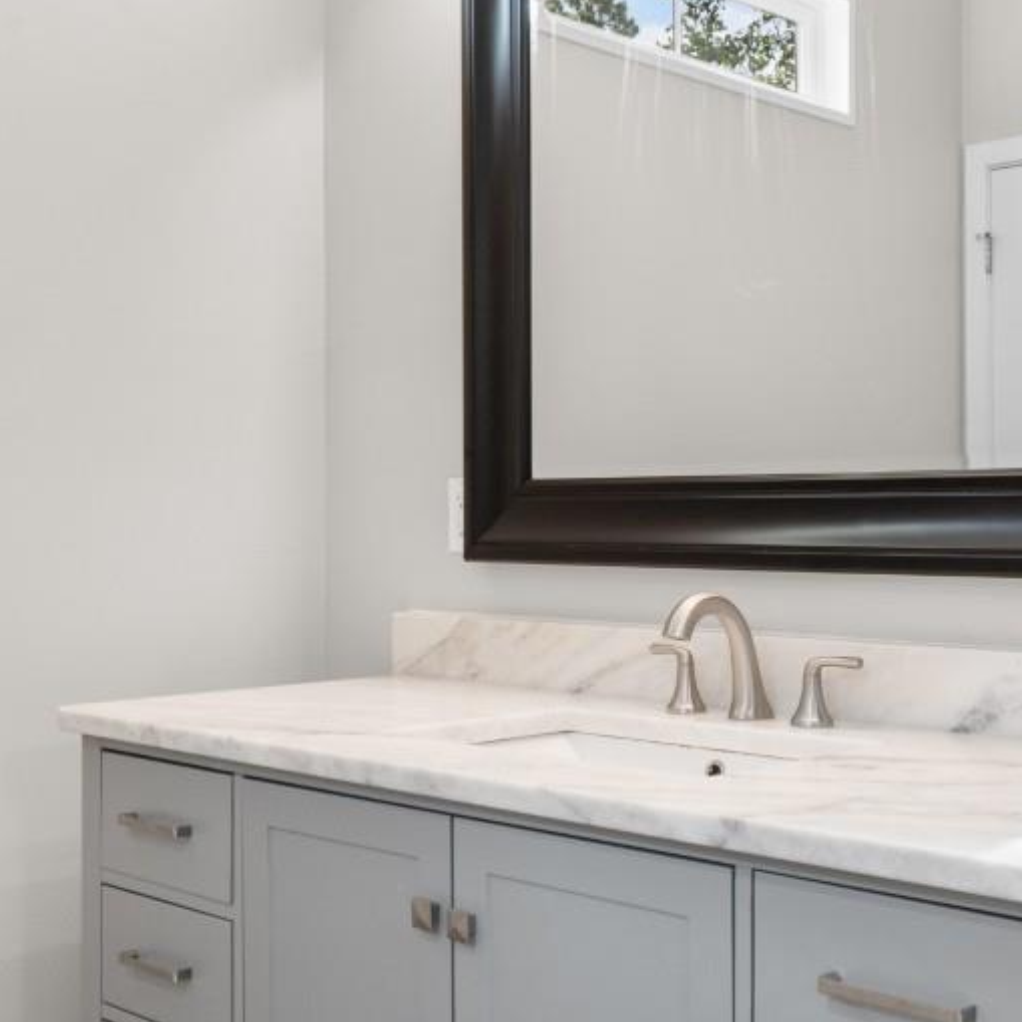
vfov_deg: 36.8
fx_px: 1537
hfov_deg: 36.3
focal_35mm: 46
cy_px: 486
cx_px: 707
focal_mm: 11.5
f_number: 4.8
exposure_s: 1.6
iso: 100
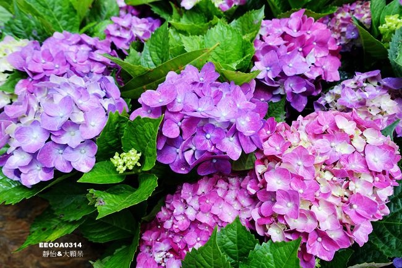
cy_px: 134
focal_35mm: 24
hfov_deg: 73.8
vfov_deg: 53.1
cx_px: 201
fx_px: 268
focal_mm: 8.8
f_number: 2.8
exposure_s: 1/40
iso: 125
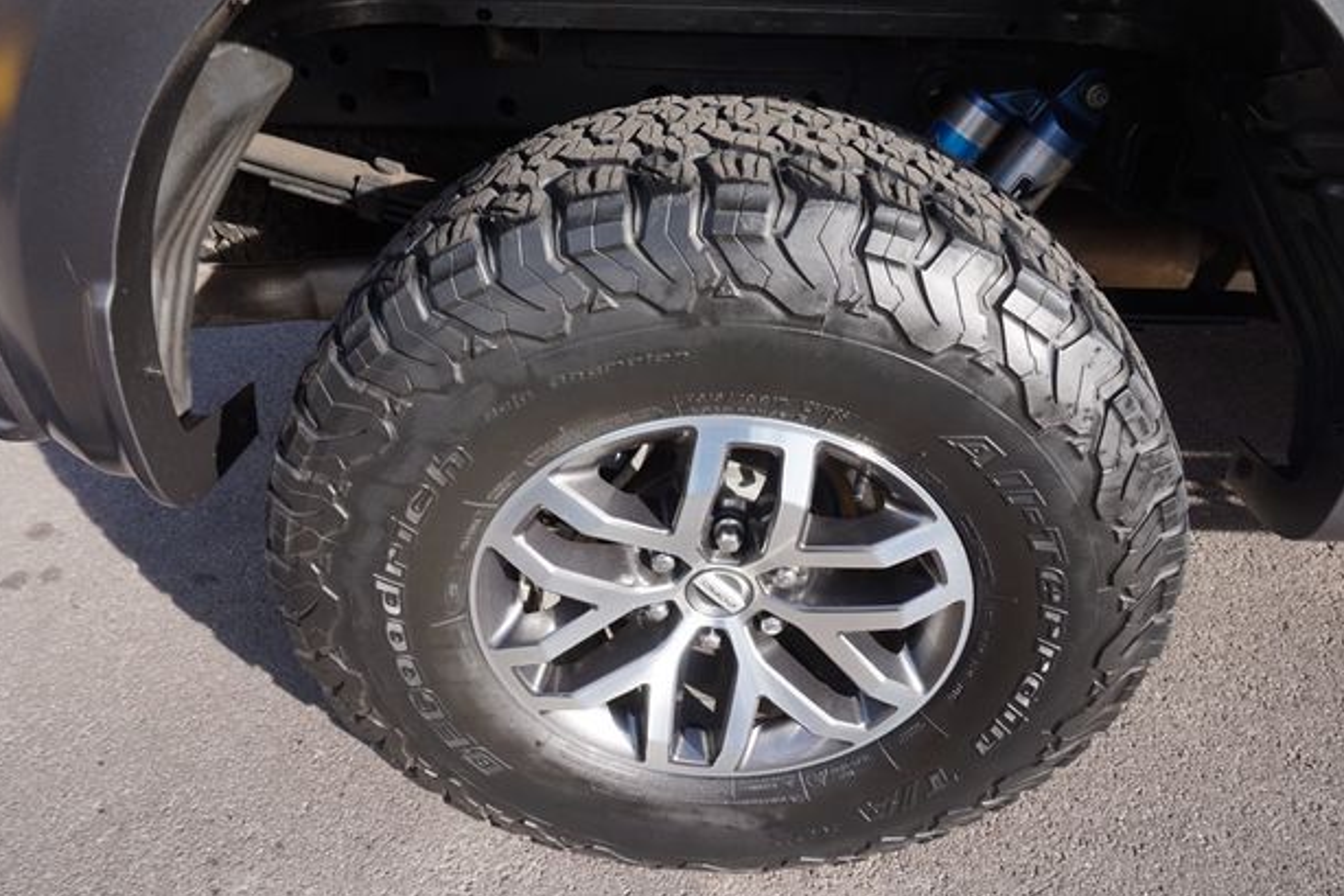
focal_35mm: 25
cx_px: 685
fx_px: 933
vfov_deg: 51.2
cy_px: 464
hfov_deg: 71.5
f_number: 6.3
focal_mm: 16
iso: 100
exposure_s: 1/100
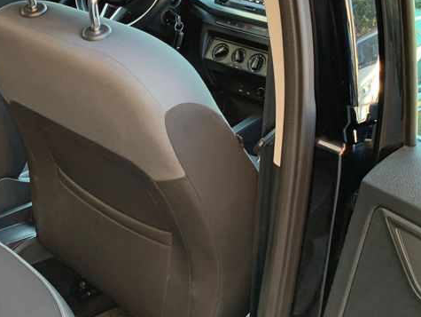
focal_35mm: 56
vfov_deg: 26.1
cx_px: 4
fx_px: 682
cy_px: 147
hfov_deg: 31.8
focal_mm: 4.25
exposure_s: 1/60
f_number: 1.8
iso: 100
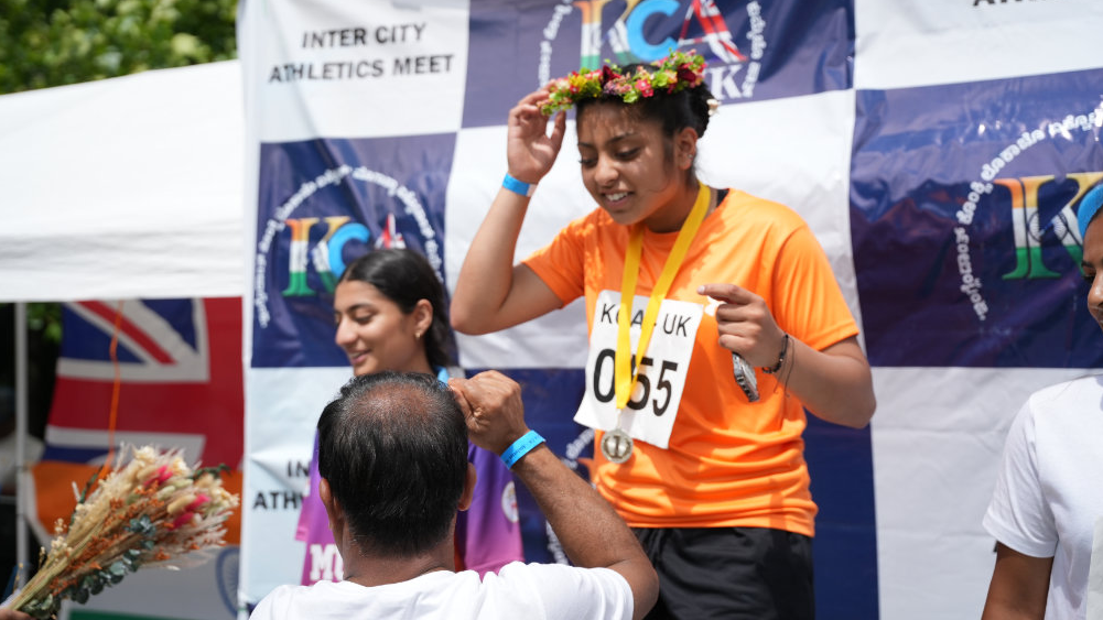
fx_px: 1352
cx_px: 542
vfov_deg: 25.8
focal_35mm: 46
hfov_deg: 44.4
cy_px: 264
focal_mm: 43.2
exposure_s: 1/4000
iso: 250
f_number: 2.8
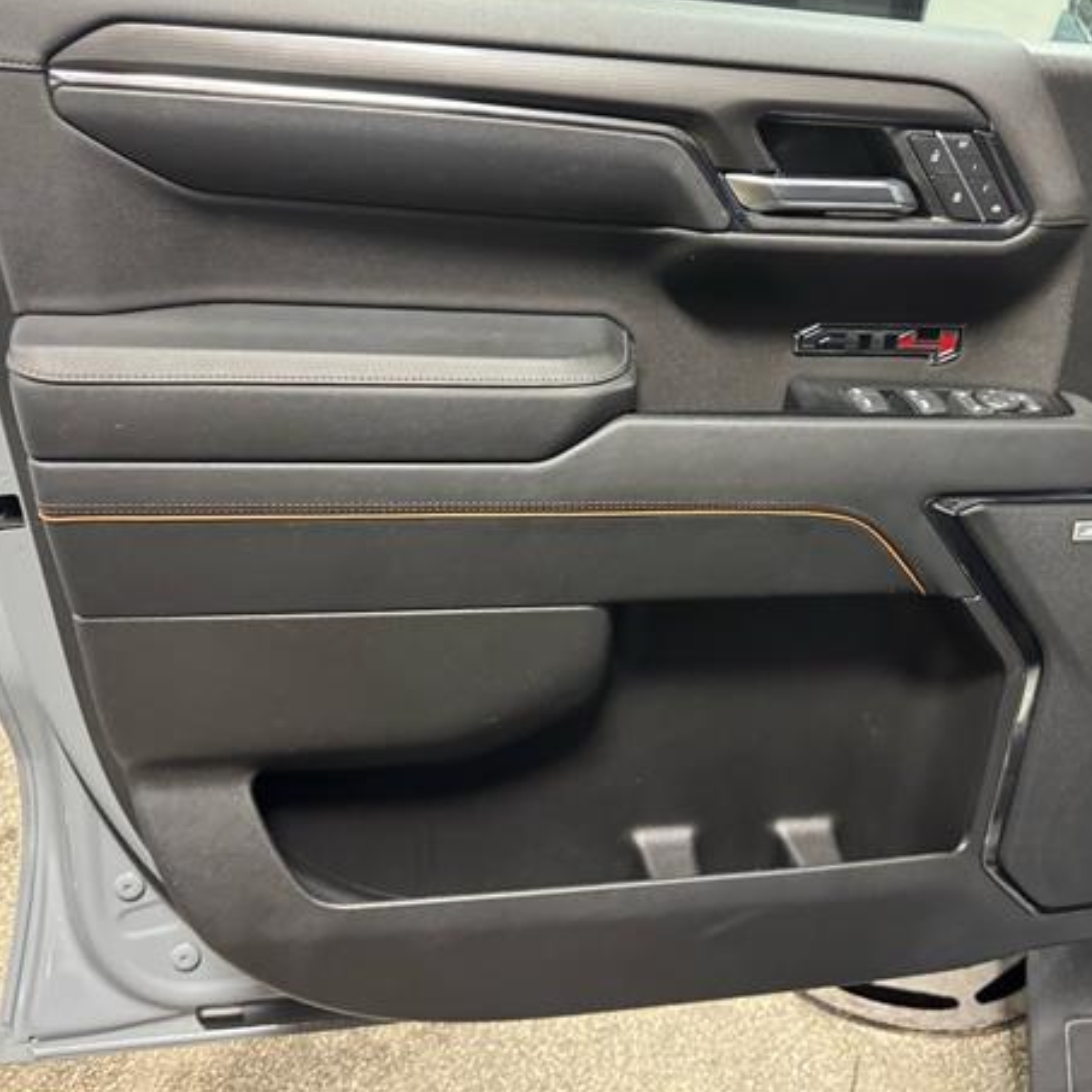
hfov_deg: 53.7
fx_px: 1071
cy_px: 516
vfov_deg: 54.0
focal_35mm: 30
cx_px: 656
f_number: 1.78
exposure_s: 1/40
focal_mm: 6.76
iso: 1000
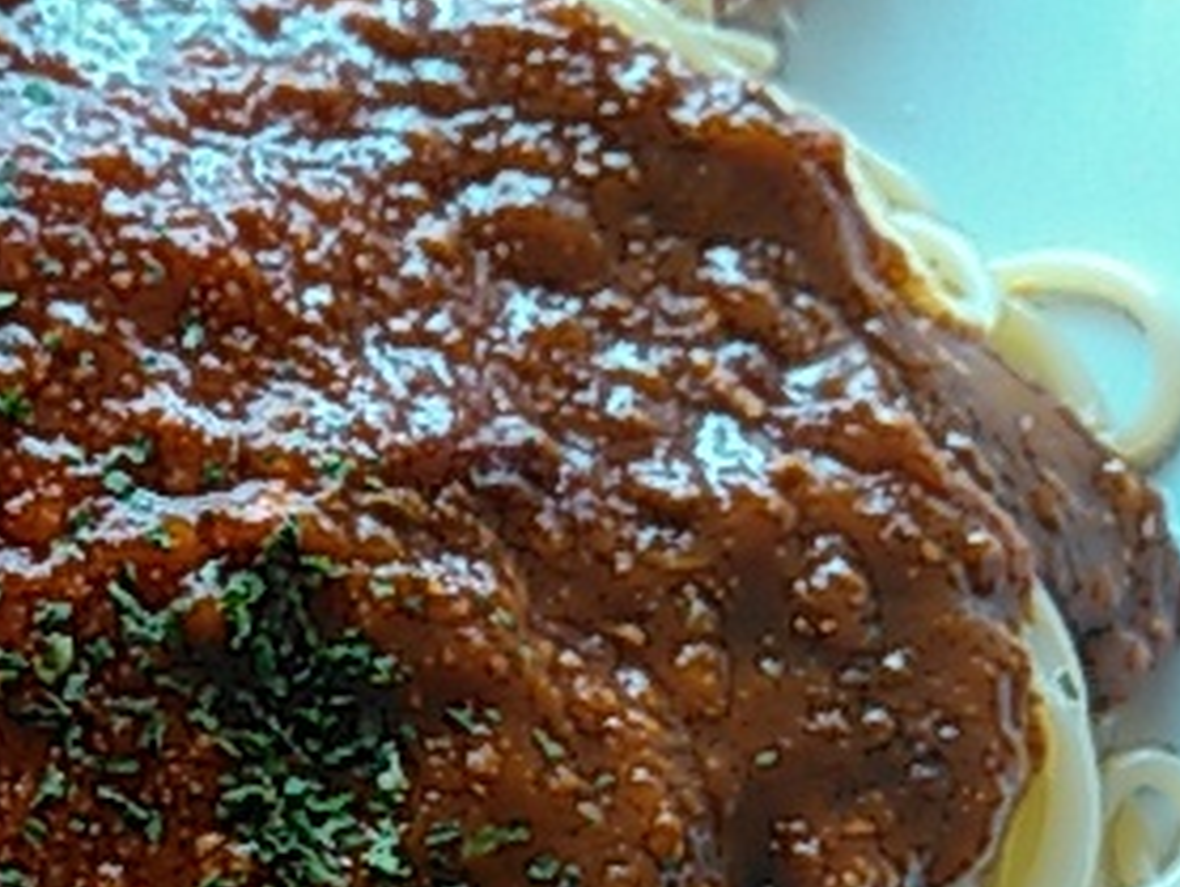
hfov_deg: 26.1
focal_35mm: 69
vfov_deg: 21.3
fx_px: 2354
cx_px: -93
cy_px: 590
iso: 100
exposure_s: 1/15.4
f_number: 2.4
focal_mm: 4
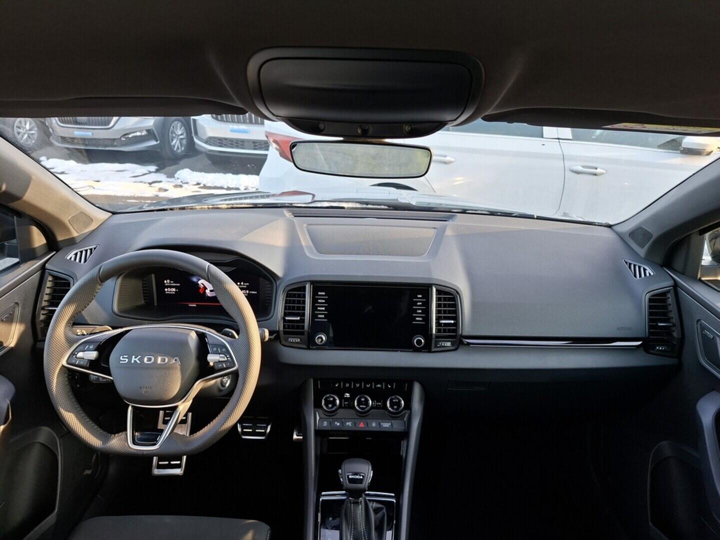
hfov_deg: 73.9
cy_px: 270
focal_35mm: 23
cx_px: 360
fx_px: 478
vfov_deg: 58.9
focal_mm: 5.54
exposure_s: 1/100
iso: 50
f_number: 1.8
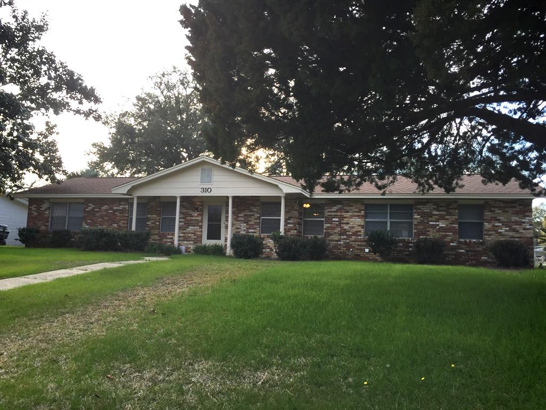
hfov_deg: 61.7
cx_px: 273
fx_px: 457
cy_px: 205
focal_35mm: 29
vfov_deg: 48.2
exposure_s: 1/282
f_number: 2.2
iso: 32
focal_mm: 4.15
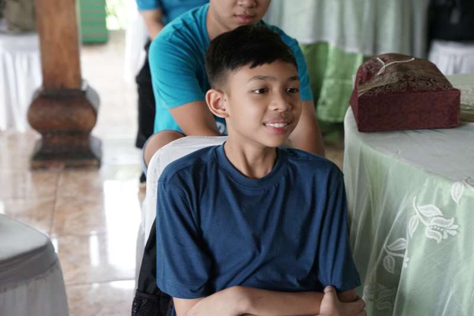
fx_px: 882
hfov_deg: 30.1
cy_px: 158
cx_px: 237
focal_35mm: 67
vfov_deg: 20.3
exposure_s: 1/125
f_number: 4
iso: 5000
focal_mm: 67
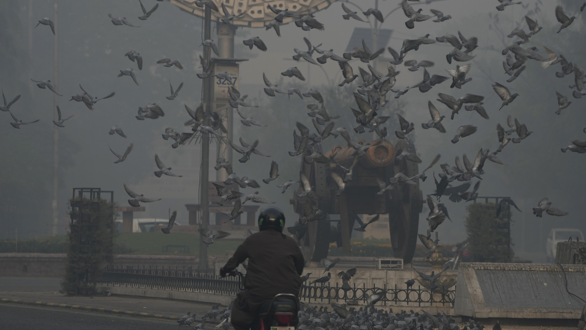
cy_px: 187
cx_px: 293
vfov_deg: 4.7
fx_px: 4024
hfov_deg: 8.3
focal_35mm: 259
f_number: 7.1
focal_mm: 247
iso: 400
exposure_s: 1/400
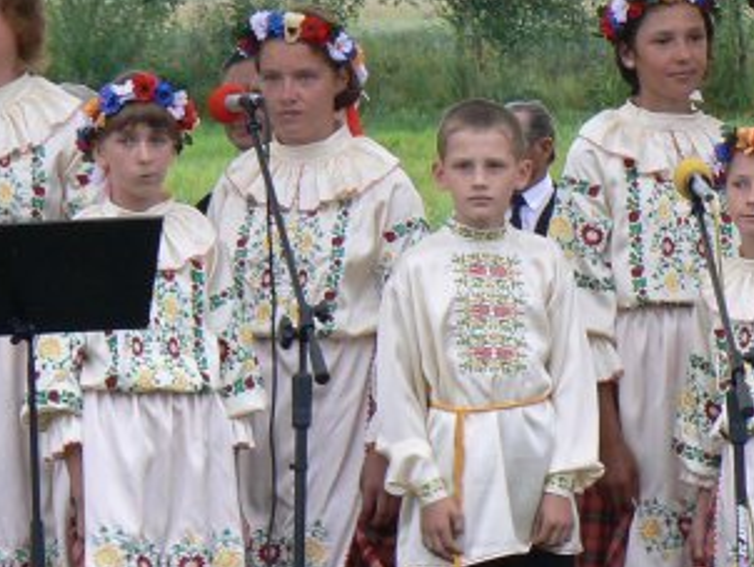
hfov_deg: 4.6
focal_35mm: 426
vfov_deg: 3.5
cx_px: 384
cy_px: 207
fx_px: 9286
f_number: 4
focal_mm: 26.8
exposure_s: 1/80
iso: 80
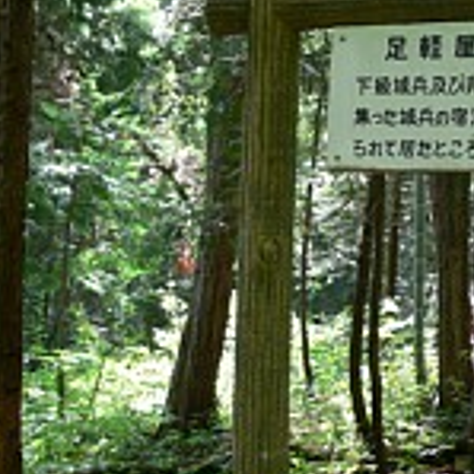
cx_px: 379
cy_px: 102
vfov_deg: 20.7
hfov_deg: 20.6
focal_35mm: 83
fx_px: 1286
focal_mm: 7.4
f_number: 2.8
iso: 80
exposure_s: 1/50
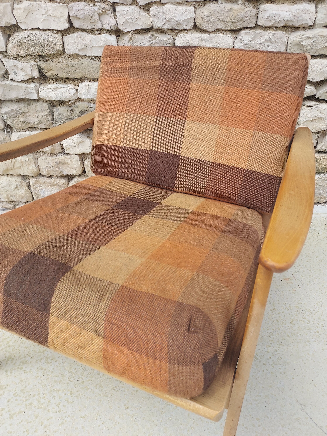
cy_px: 218
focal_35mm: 24
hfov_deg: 56.8
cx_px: 164
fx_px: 302
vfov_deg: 71.6
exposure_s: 1/274
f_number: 1.8
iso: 40
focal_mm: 4.6
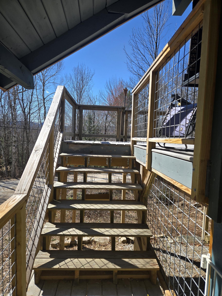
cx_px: 111
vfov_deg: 73.9
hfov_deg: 58.9
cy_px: 148
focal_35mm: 23
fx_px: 197
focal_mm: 5.4
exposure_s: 1/2921
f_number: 1.8
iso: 64
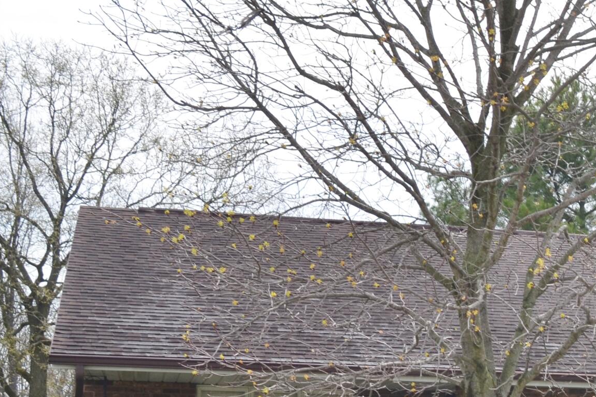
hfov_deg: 20.5
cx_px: 682
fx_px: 1556
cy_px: 461
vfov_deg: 14.2
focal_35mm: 94
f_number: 9
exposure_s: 1/200
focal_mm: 24
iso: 100
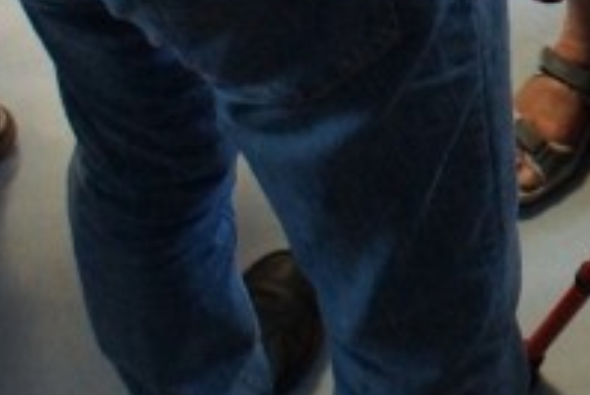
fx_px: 2526
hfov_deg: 12.6
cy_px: -362
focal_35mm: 154
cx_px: 928
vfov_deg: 8.5
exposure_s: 1/80
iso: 1600
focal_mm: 20
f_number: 4
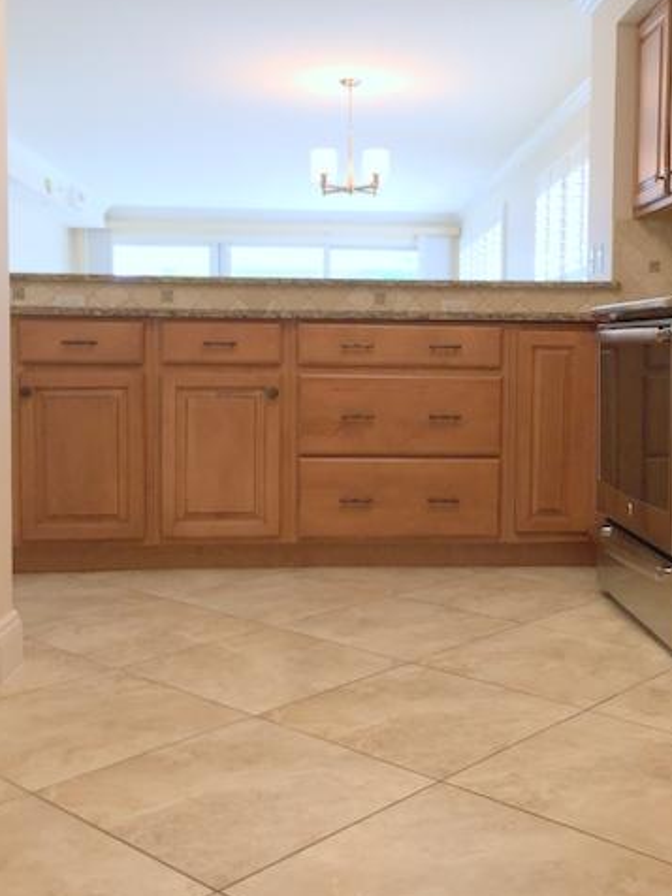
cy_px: 408
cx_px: 414
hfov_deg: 36.6
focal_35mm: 39
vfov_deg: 47.8
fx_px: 1009
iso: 40
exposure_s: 1/60
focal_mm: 4.15
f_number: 2.2
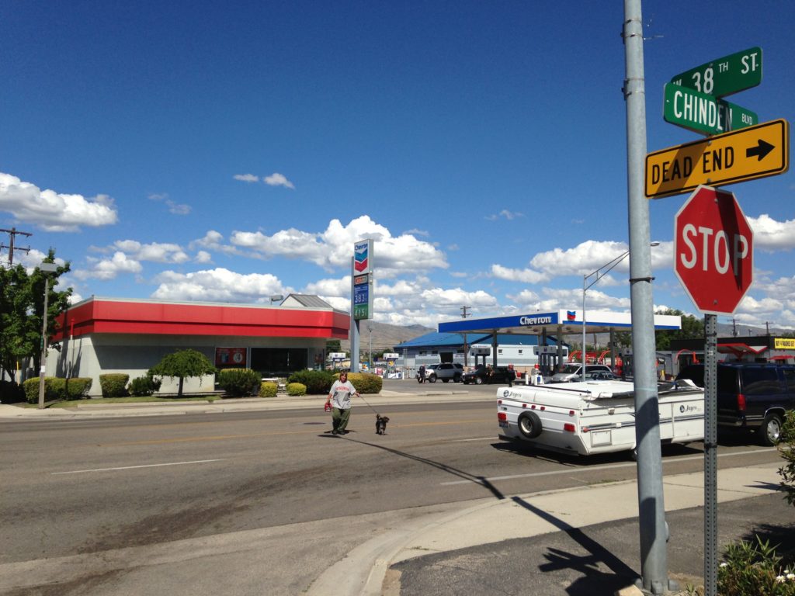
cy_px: 298
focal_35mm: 33
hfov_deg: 55.4
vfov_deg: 42.9
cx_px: 398
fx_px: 758
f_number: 2.4
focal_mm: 4.13
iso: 50
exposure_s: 1/2710
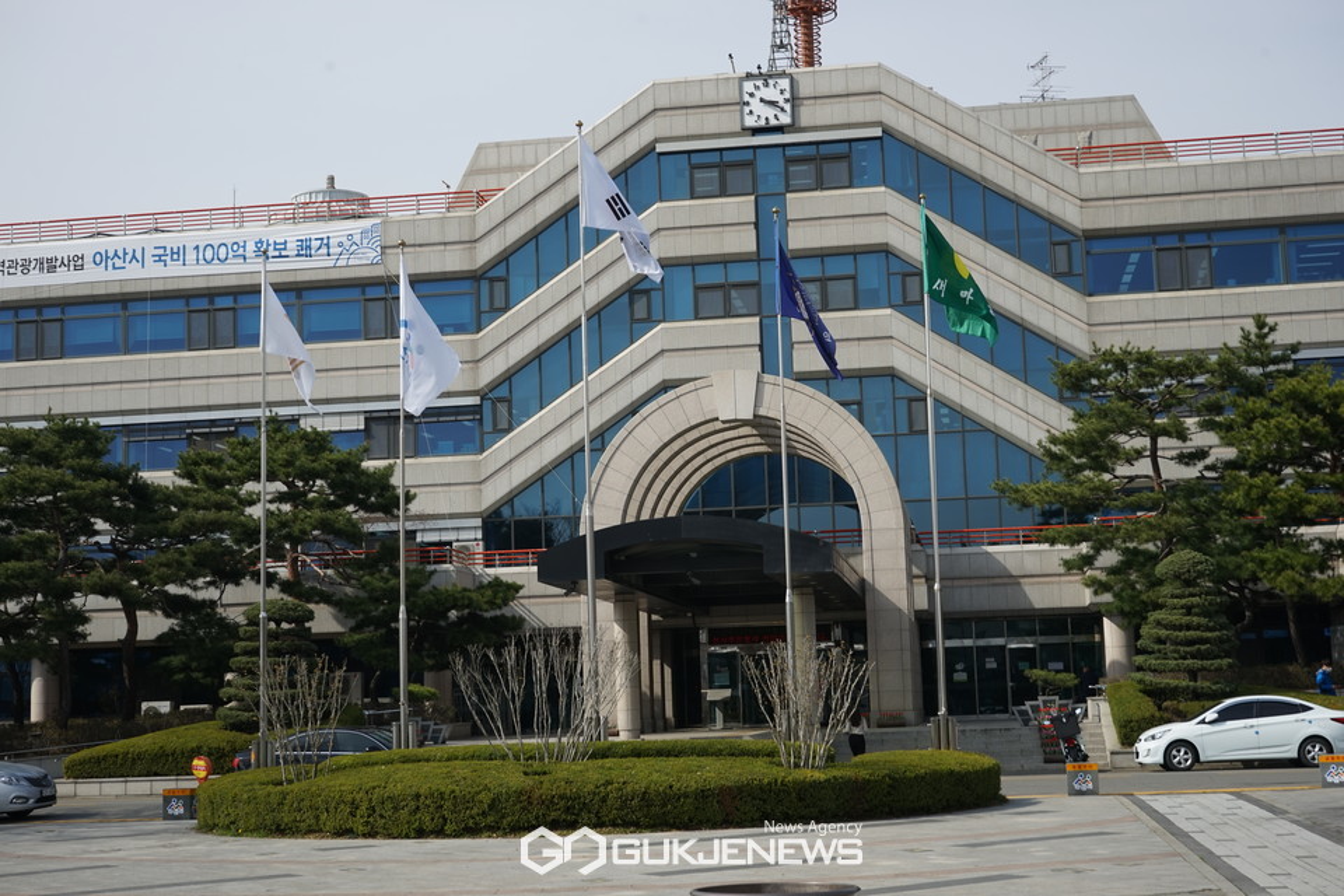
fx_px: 1941
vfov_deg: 26.0
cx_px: 672
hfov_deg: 38.2
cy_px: 448
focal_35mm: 52
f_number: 11
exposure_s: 1/160
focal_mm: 52
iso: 100
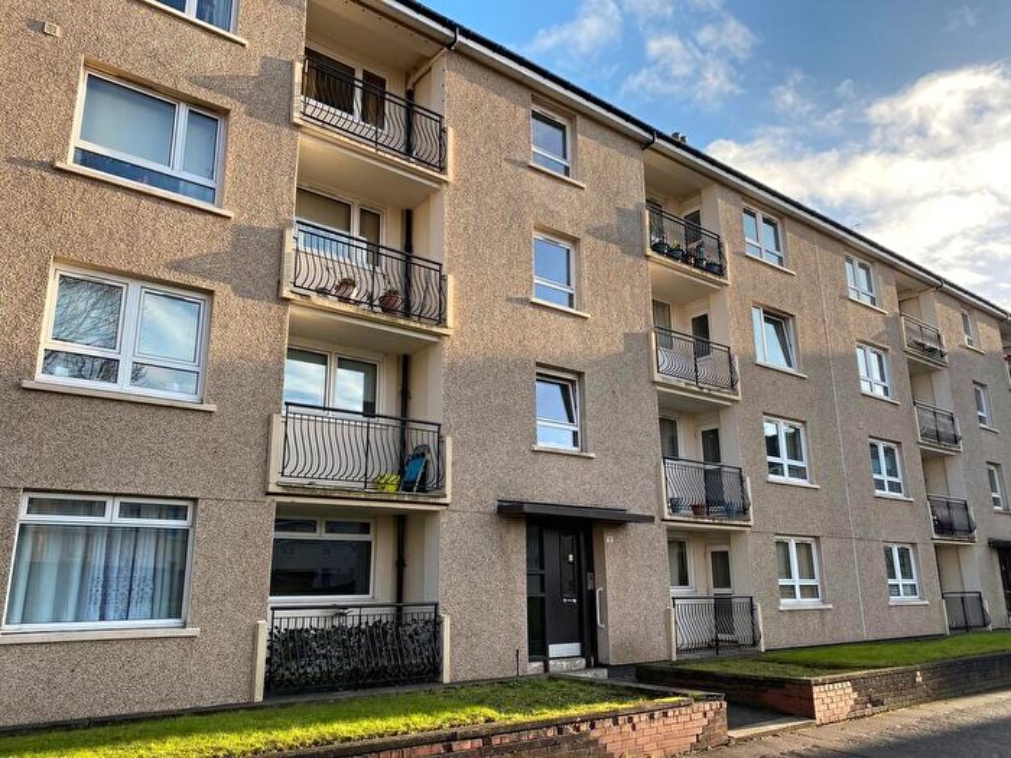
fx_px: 759
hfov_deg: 67.3
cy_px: 379
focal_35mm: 26
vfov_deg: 53.1
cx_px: 506
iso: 32
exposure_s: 1/582
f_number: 1.8
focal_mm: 4.25
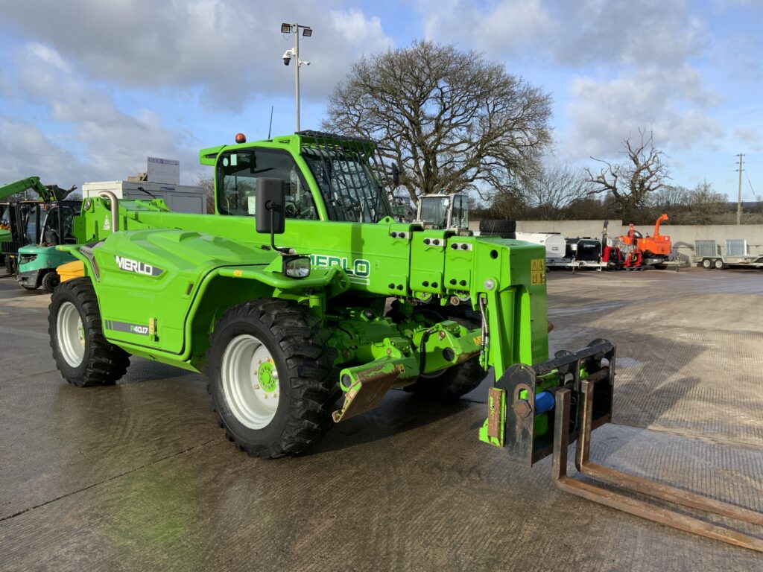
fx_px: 639
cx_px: 382
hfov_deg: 61.7
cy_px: 286
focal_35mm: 29
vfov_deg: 48.2
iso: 16
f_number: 1.8
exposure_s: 1/1168
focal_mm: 3
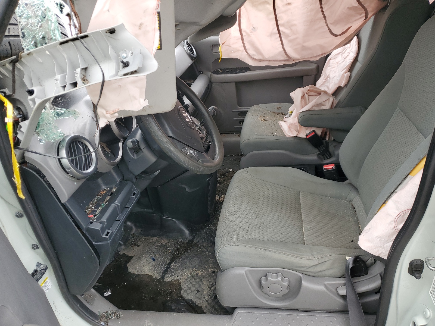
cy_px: 163
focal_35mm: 26
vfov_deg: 53.1
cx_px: 218
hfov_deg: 67.3
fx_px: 327
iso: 50
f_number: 1.5
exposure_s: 1/312
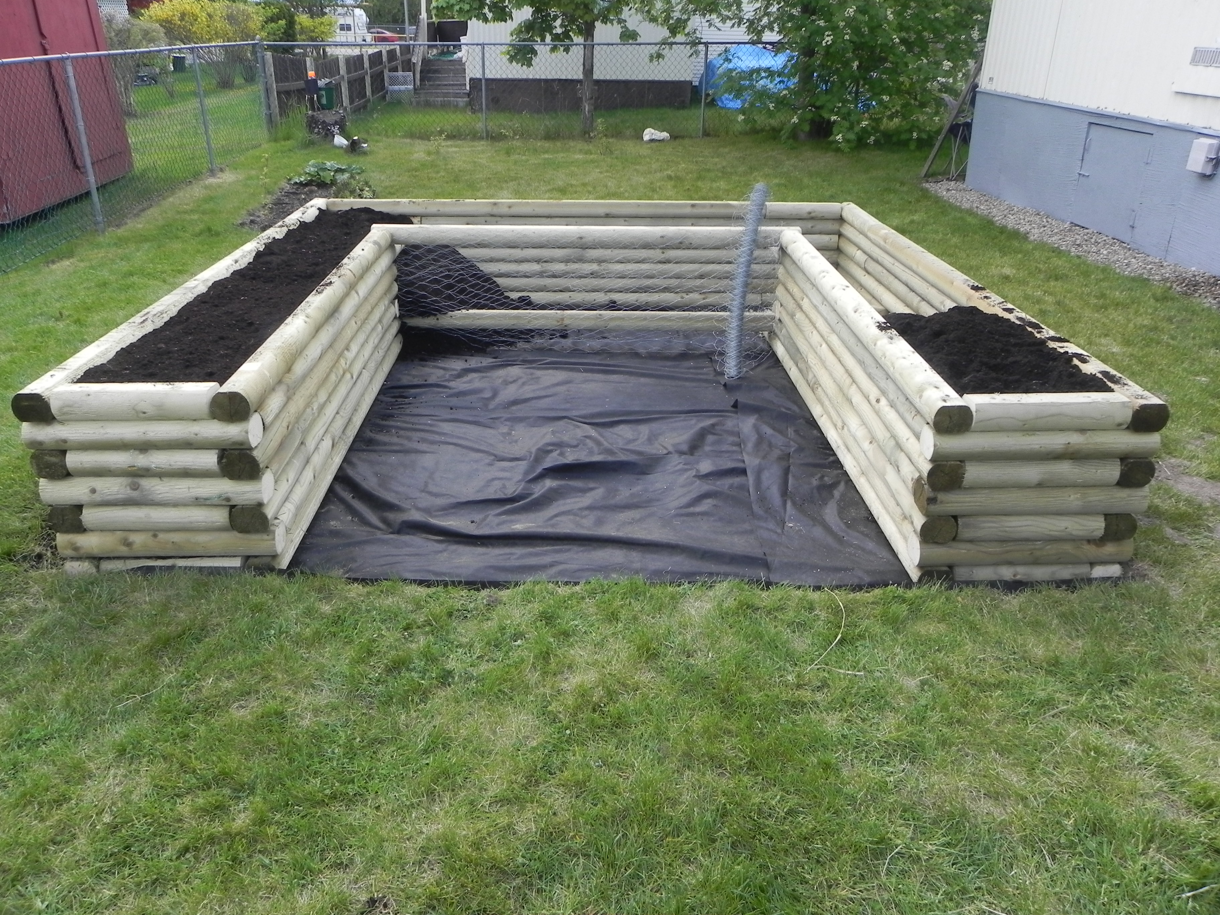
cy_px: 458
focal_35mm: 26
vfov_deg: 53.1
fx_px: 916
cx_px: 610
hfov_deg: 67.3
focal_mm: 4.6
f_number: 5
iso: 160
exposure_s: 1/143
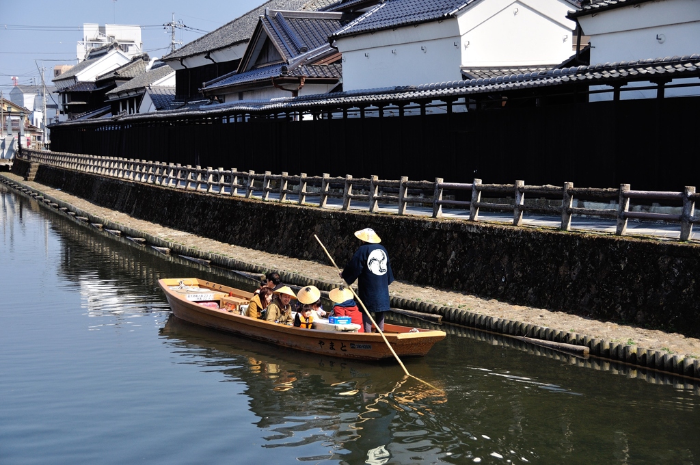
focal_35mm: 69
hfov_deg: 29.3
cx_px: 350
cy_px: 232
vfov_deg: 19.7
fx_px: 1340
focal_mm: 46
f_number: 6.3
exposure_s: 1/250
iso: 200
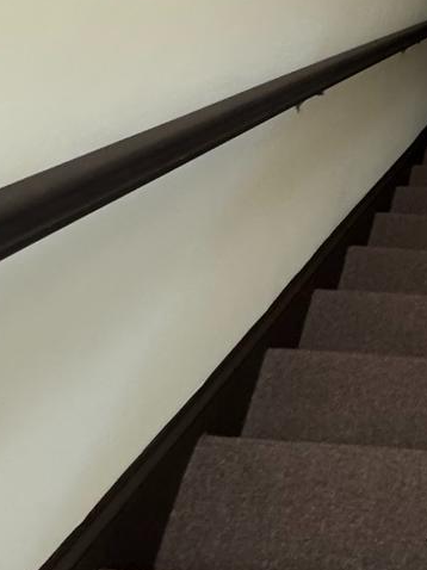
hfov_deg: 27.4
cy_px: 25
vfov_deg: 38.3
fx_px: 741
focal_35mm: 45
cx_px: 539
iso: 320
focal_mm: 2.22
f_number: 2.2
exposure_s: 1/60
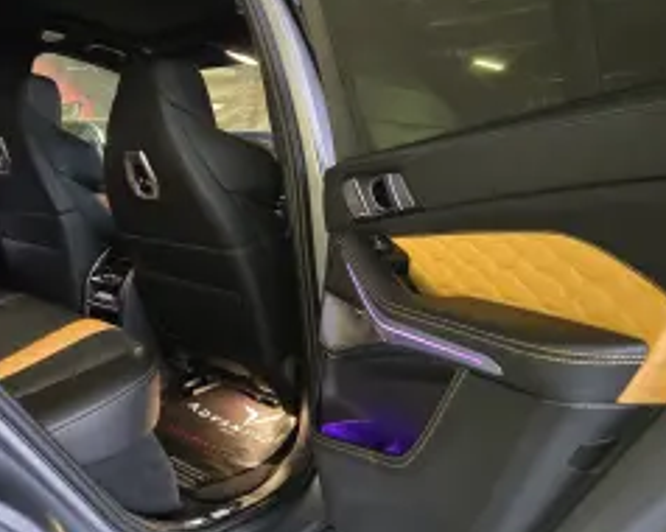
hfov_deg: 52.5
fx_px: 670
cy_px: 216
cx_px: 269
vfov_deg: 43.1
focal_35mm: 34
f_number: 1.8
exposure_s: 1/17
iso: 1600
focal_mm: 5.4
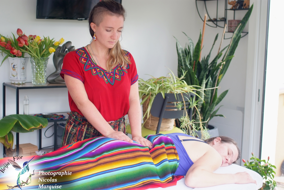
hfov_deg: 33.4
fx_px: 474
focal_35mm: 60
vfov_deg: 22.7
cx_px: 142
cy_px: 95
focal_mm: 40
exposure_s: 1/70
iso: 250
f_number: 2.8
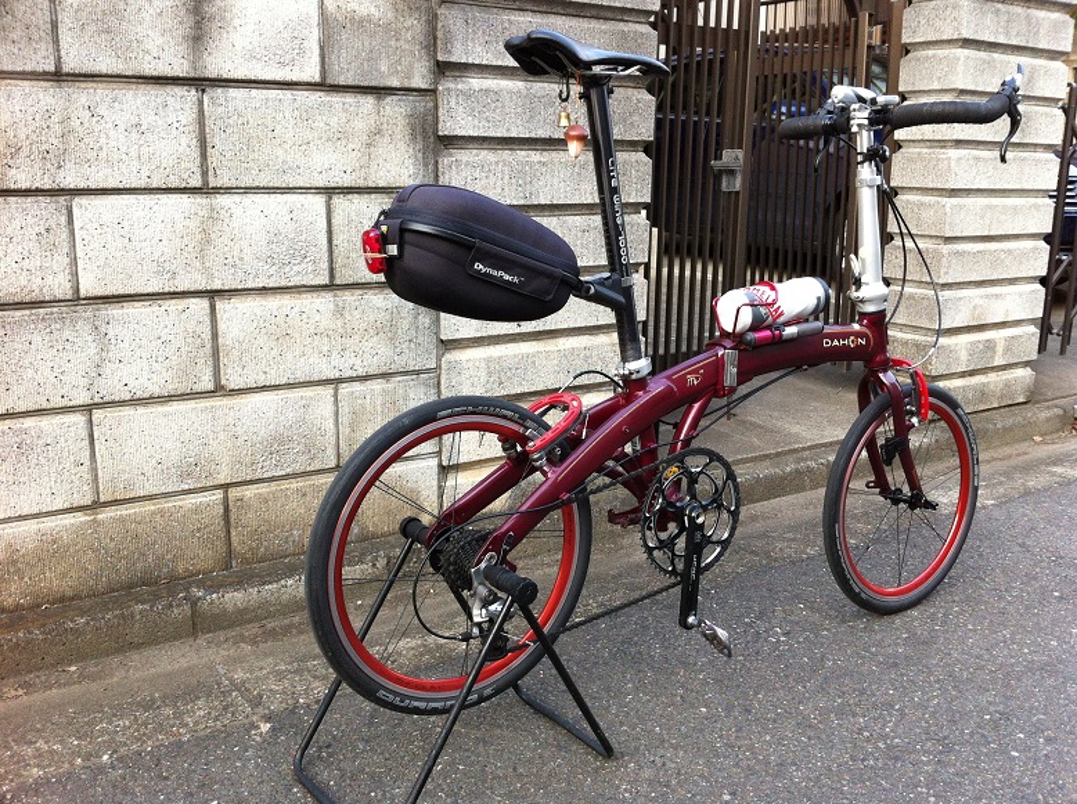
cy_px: 402
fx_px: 1087
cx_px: 538
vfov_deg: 40.6
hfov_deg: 52.7
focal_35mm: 35
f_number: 2.8
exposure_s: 1/120
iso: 125
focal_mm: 3.85
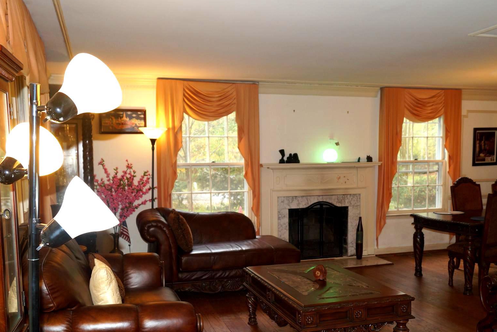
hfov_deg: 53.1
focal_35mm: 36
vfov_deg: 36.6
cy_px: 211
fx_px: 497
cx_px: 266
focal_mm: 18
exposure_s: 1/60
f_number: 4
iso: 320
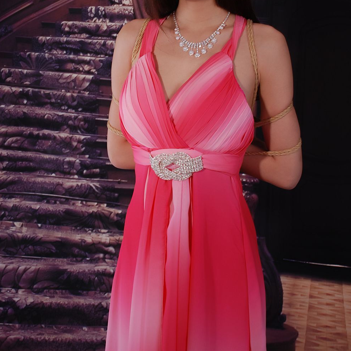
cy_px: 81
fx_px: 952
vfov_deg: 20.7
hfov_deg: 20.9
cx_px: 178
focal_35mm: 83
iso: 100
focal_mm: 40
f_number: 8
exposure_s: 1/8
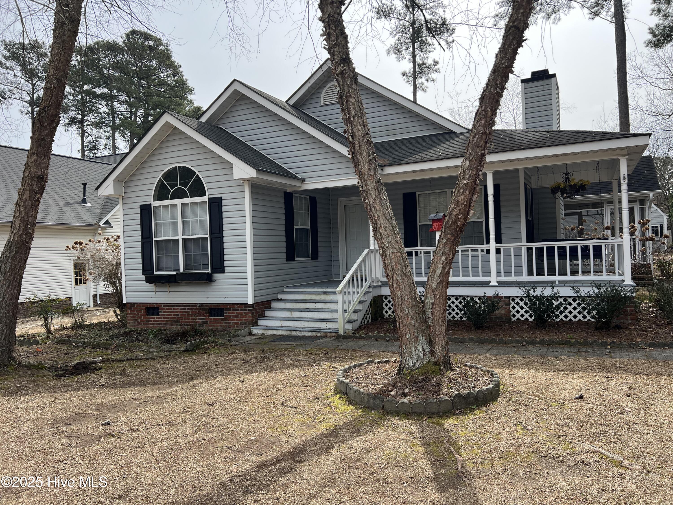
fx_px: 505
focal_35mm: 26
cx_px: 336
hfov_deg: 67.3
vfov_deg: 53.1
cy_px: 252
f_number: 1.5
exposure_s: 1/1779
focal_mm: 5.7
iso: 50
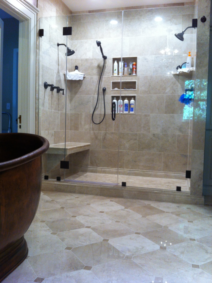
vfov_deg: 52.7
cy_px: 142
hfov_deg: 40.6
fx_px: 287
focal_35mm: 35
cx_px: 106
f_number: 2.8
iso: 100
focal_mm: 3.85
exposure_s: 1/15
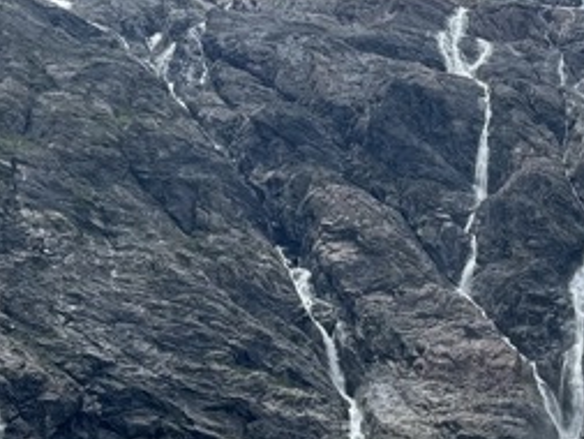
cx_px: 729
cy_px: 608
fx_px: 1637
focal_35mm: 97
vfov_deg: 14.5
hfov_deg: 18.9
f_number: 1.78
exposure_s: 1/3413
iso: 80
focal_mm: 6.76
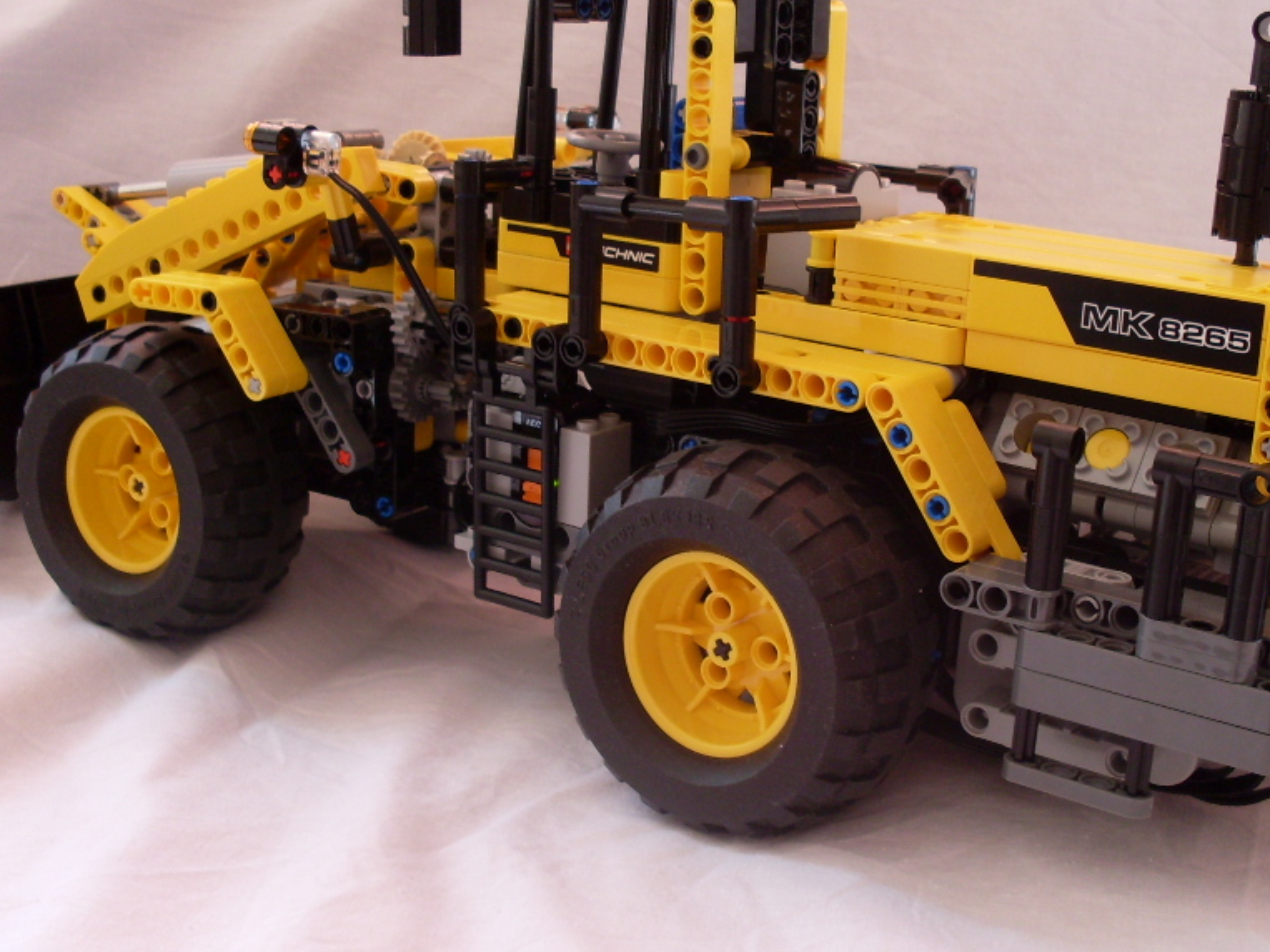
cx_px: 724
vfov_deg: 28.5
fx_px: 1871
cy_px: 496
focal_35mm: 51
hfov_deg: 37.4
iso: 100
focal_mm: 6.3
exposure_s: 1/60
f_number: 2.8
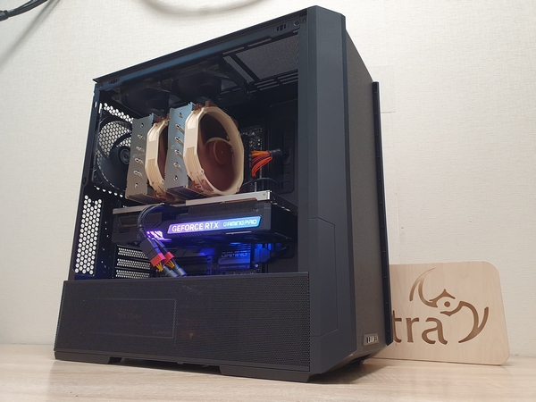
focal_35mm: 26
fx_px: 403
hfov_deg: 67.3
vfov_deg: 53.1
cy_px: 201
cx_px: 268
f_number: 2.4
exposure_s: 1/50
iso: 320
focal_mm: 4.32
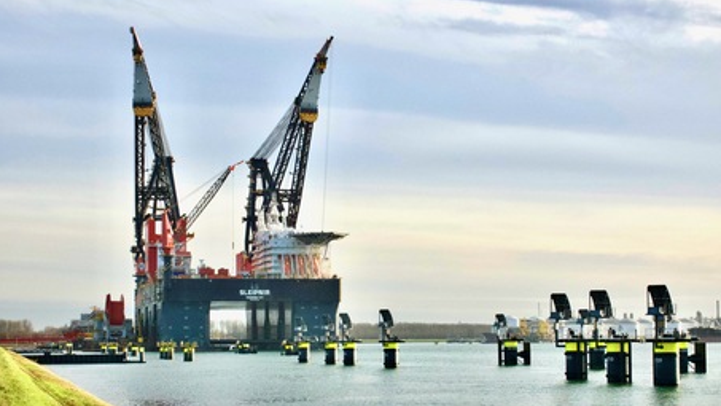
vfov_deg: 14.7
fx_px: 1568
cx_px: 361
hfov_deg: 25.9
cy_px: 217
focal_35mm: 82
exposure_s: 1/1600
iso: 500
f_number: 8
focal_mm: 28.07
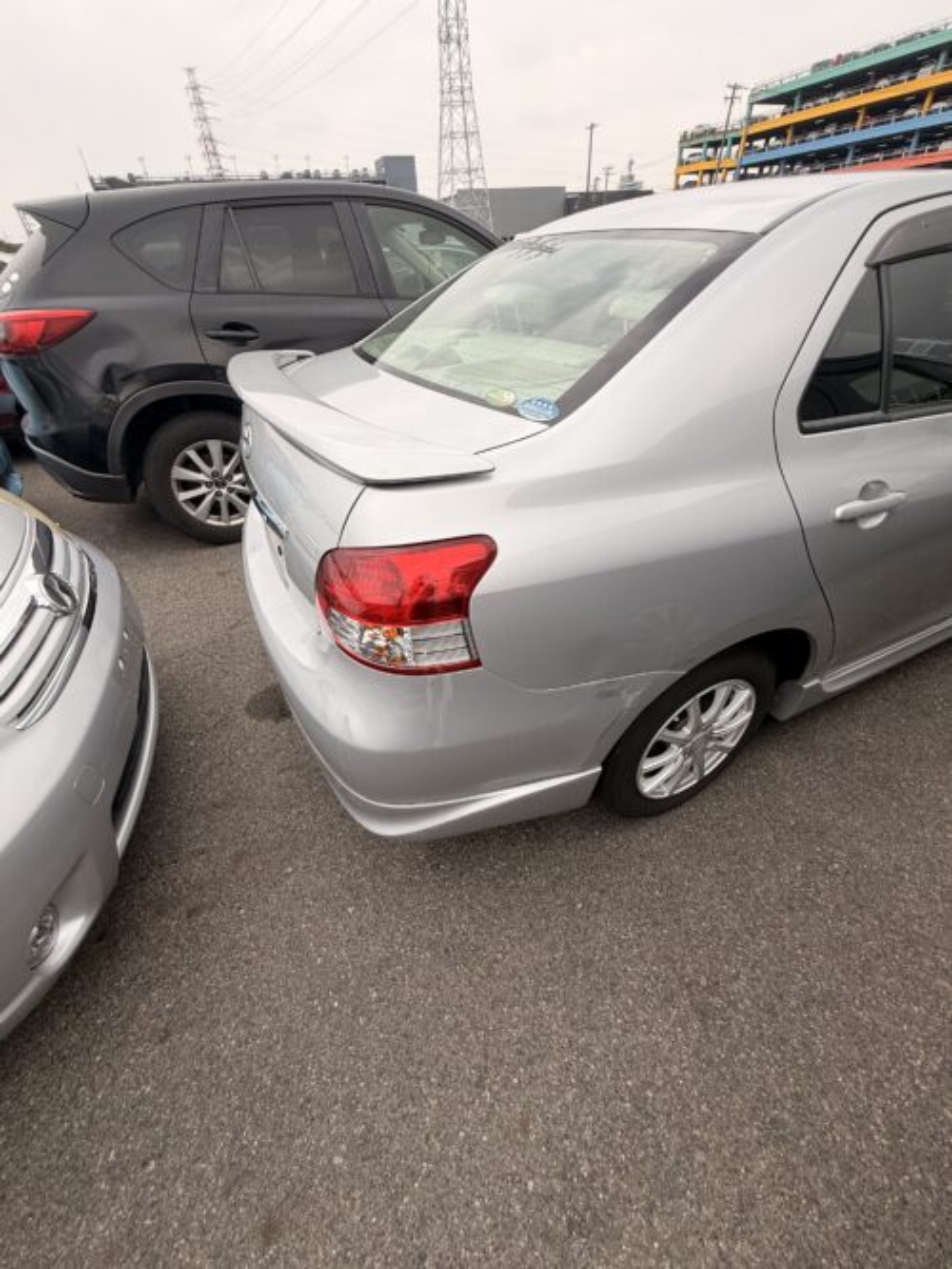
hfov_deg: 85.7
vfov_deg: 102.1
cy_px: 634
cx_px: 476
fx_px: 514
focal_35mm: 14
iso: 40
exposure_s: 1/510
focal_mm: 2.22
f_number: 2.2
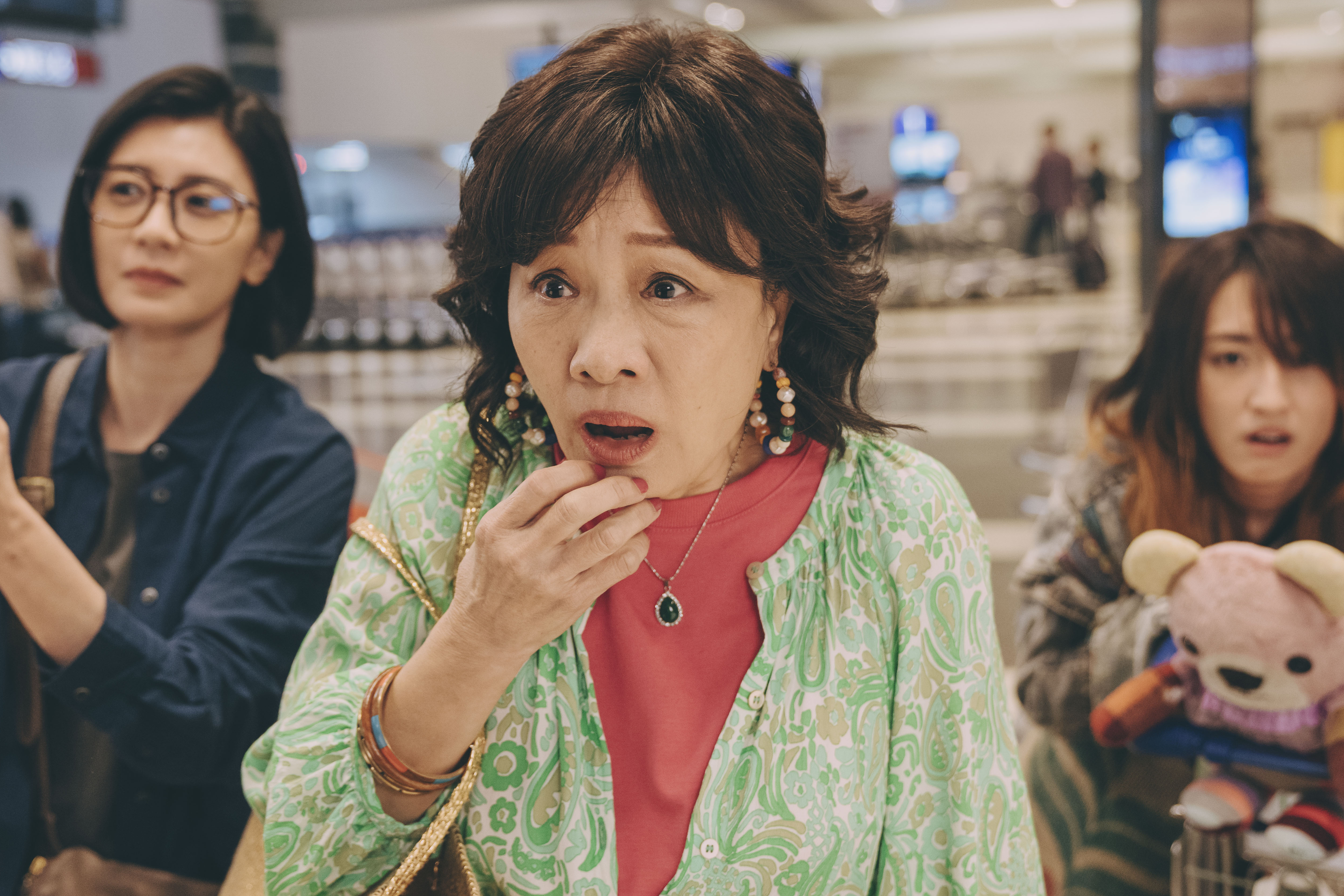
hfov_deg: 45.4
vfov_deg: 31.2
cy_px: 405
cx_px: 632
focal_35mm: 43
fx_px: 1605
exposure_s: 1/200
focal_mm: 36
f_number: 2.8
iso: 2000
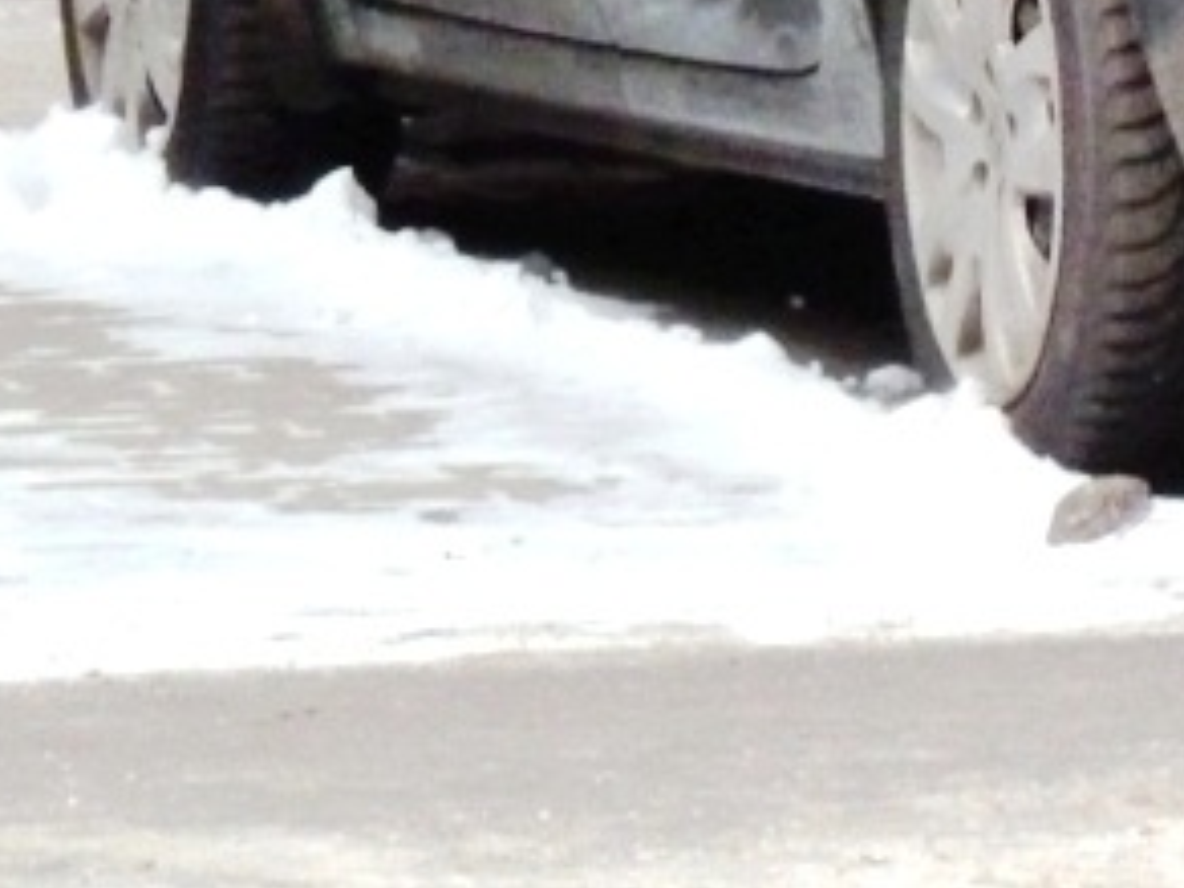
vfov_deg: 2.5
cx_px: 1731
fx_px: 20283
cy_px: -434
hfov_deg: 3.3
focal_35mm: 593
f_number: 4.5
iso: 800
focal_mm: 27.8
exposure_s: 1/100
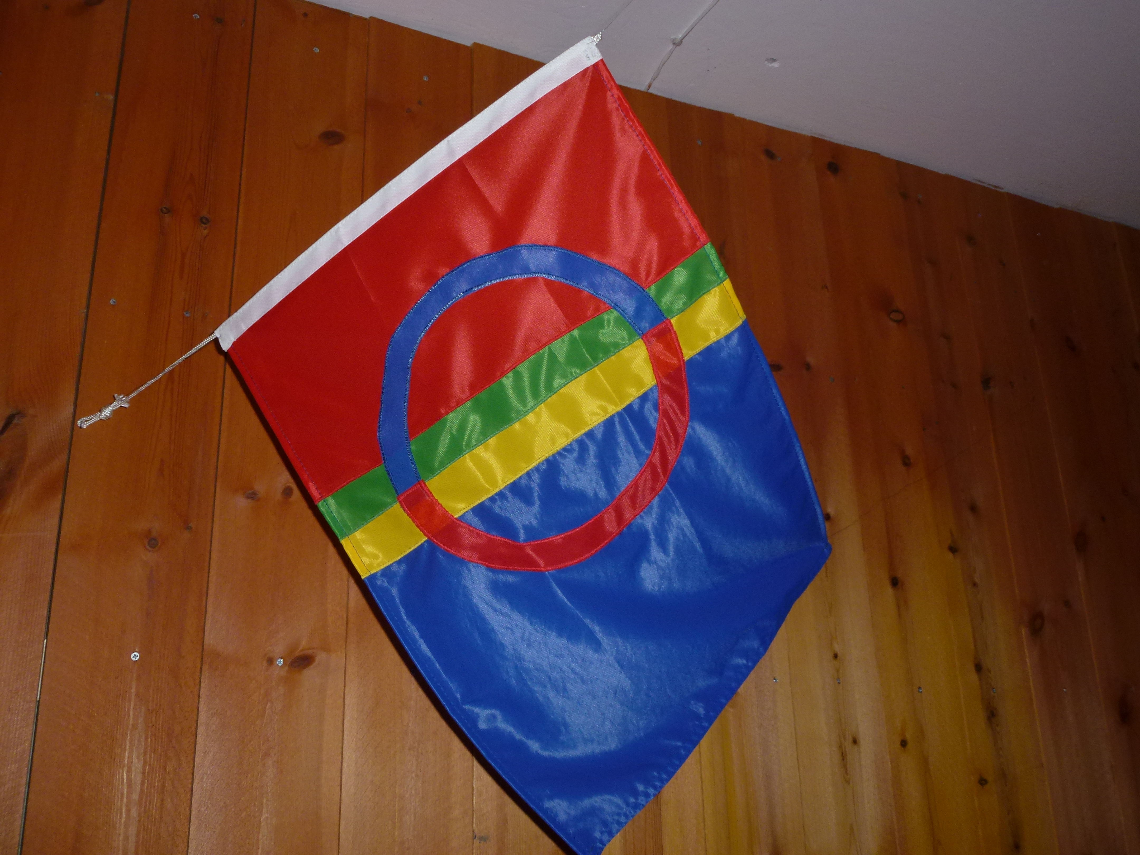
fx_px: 988
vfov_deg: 46.8
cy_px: 428
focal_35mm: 30
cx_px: 570
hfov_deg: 60.0
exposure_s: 1/60
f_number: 3.5
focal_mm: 5.4
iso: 160
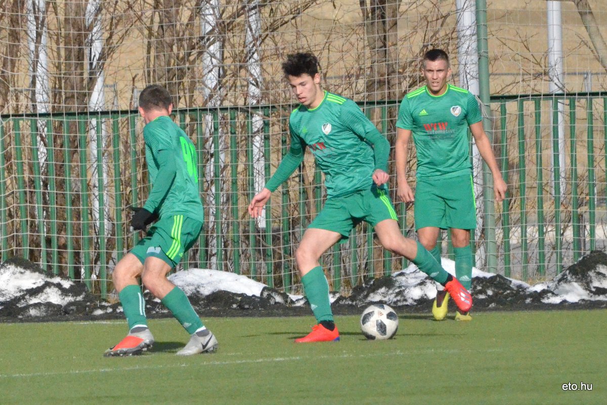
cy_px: 202
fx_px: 7590
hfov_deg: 4.6
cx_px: 304
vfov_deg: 3.1
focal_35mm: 450
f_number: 13
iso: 6400
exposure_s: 1/8000
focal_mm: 300
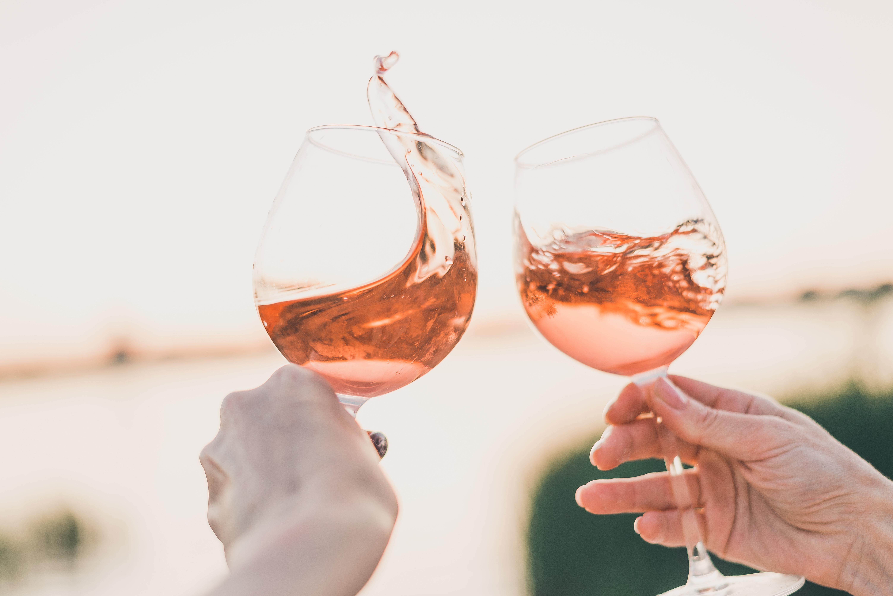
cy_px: 298
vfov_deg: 27.0
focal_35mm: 50
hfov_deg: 39.6
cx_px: 446
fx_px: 1241
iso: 200
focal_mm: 50
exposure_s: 1/250
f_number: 2.2
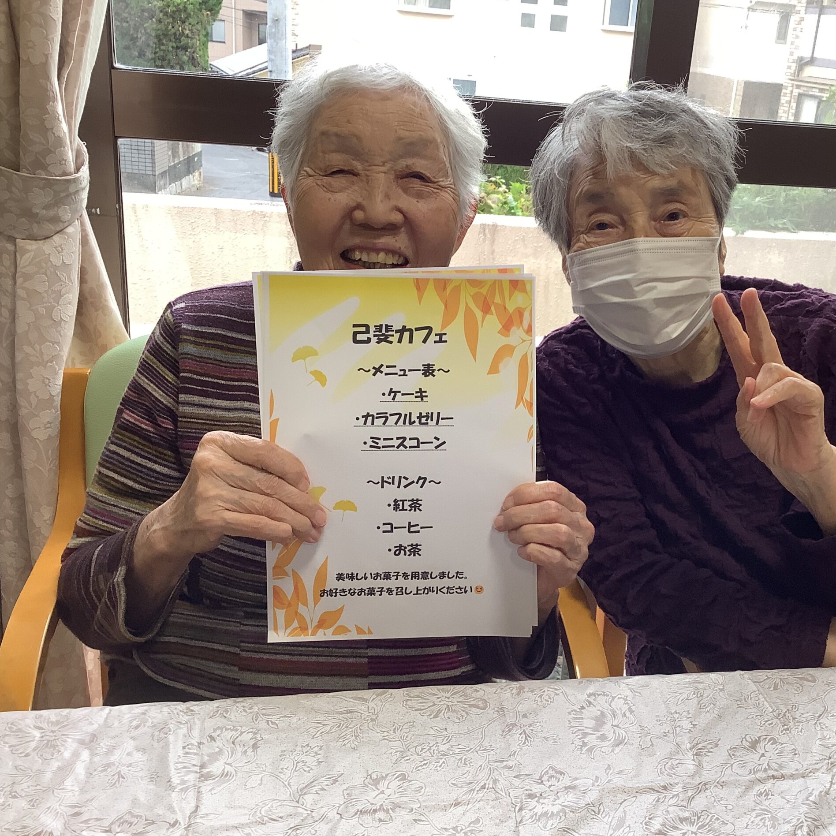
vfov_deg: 44.9
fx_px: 1011
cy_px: 422
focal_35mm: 37
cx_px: 533
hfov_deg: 44.5
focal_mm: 3.3
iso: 64
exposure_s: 1/60
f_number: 2.4
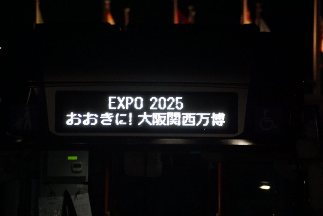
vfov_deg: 3.7
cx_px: 162
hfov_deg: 5.5
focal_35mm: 375
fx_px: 3366
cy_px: 108
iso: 3200
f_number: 6.3
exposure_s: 1/60
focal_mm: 250
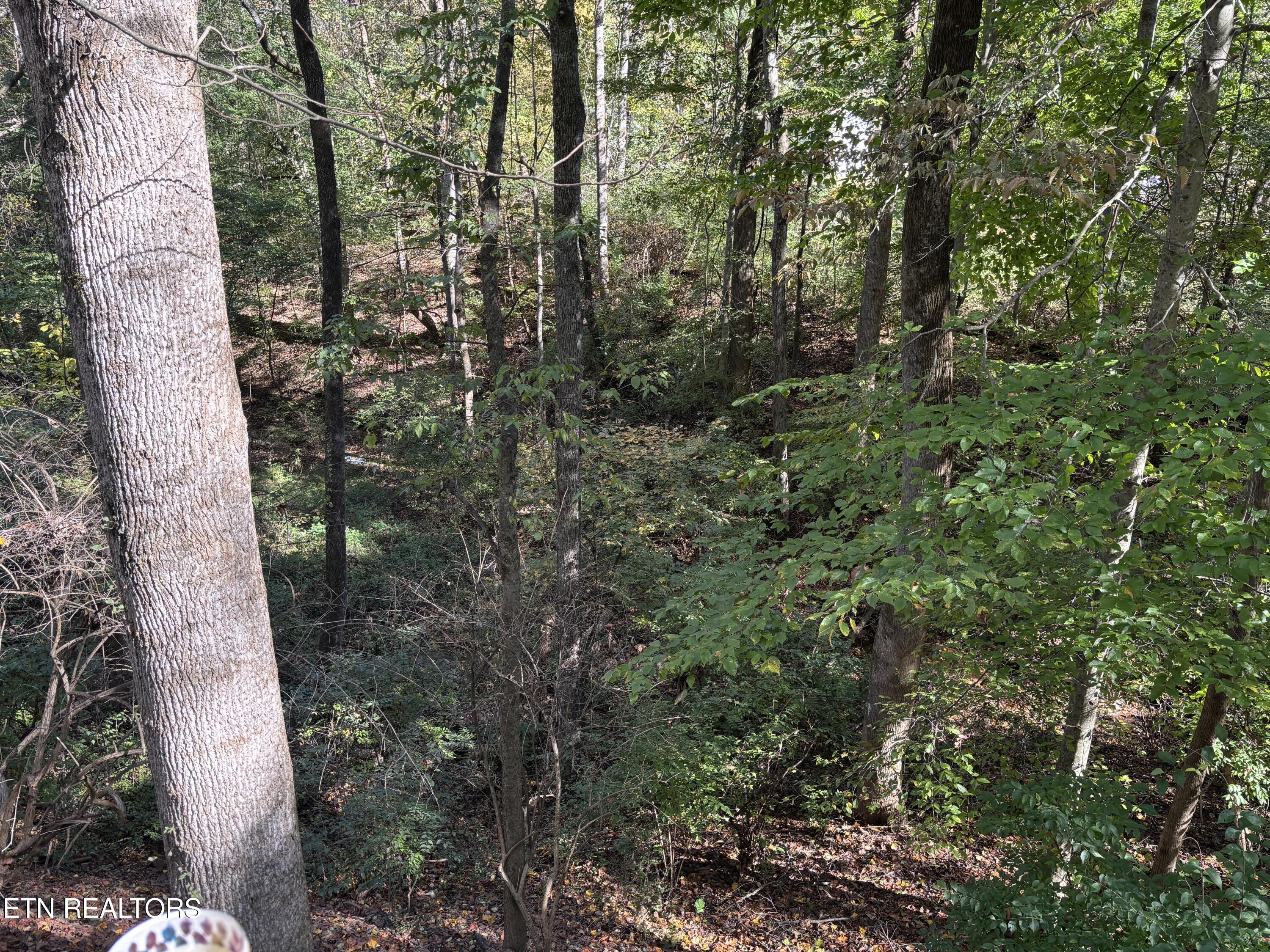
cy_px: 476
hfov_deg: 67.3
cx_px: 635
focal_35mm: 26
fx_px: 954
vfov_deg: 53.1
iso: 64
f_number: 1.6
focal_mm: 5.96
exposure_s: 1/172
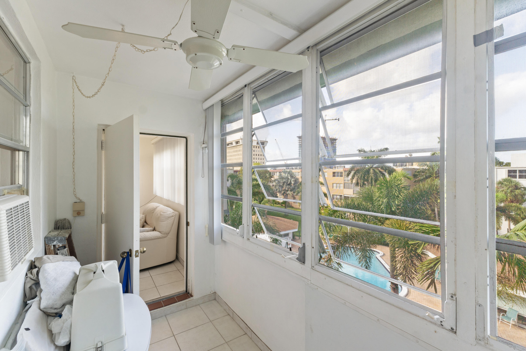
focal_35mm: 15
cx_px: 263
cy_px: 176
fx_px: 219
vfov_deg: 77.3
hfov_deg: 100.4
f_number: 10
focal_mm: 10
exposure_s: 1/1.67
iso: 125
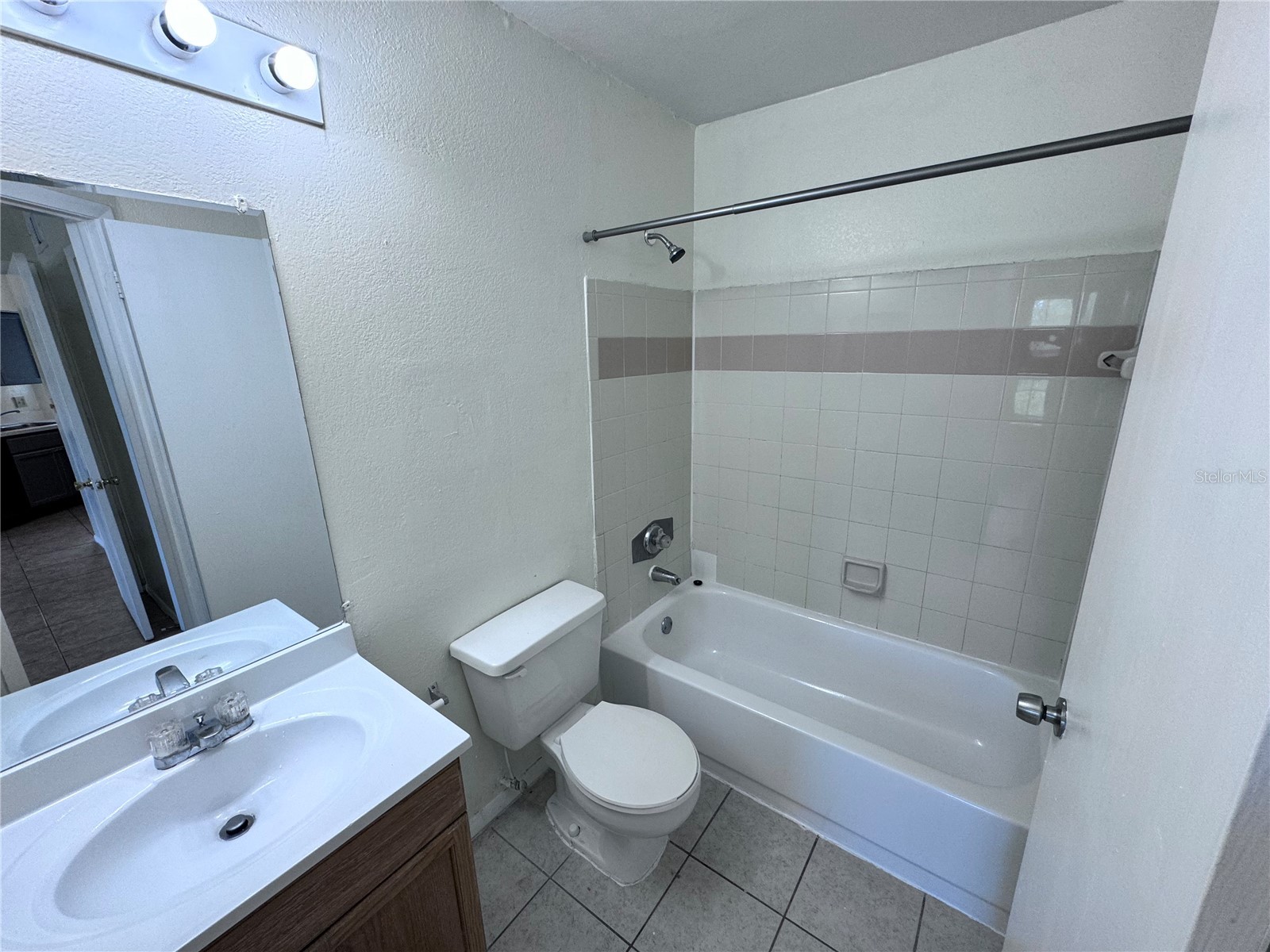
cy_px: 476
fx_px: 514
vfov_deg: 85.7
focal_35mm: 14
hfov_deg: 102.1
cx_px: 635
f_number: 2.2
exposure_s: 1/120
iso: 100
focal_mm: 2.22
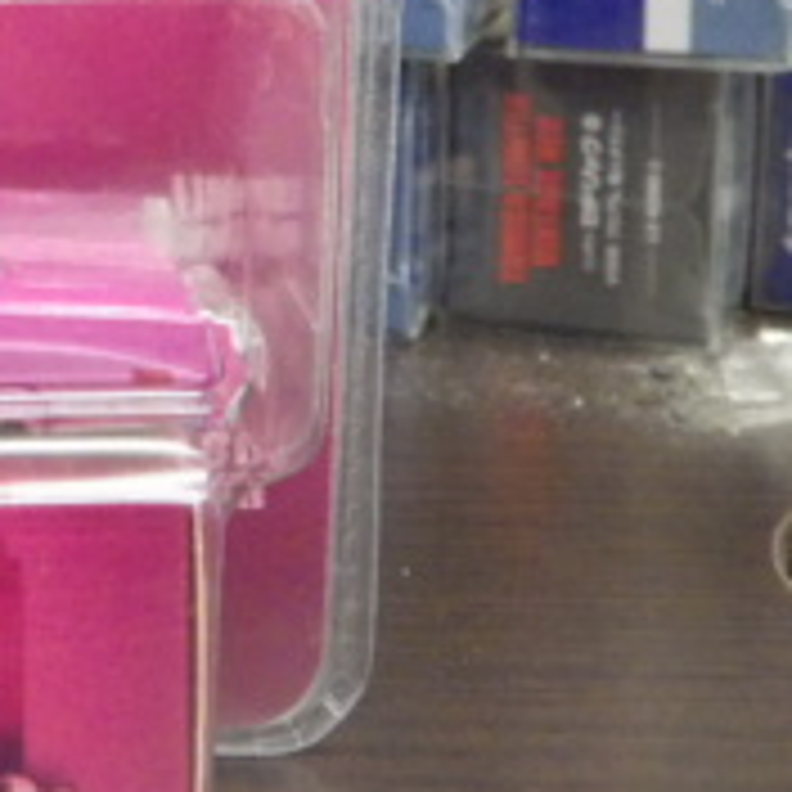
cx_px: -324
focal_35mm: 109
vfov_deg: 15.6
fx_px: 2821
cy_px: -68
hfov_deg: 15.0
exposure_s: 1/25
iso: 800
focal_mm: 6.2
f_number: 3.4
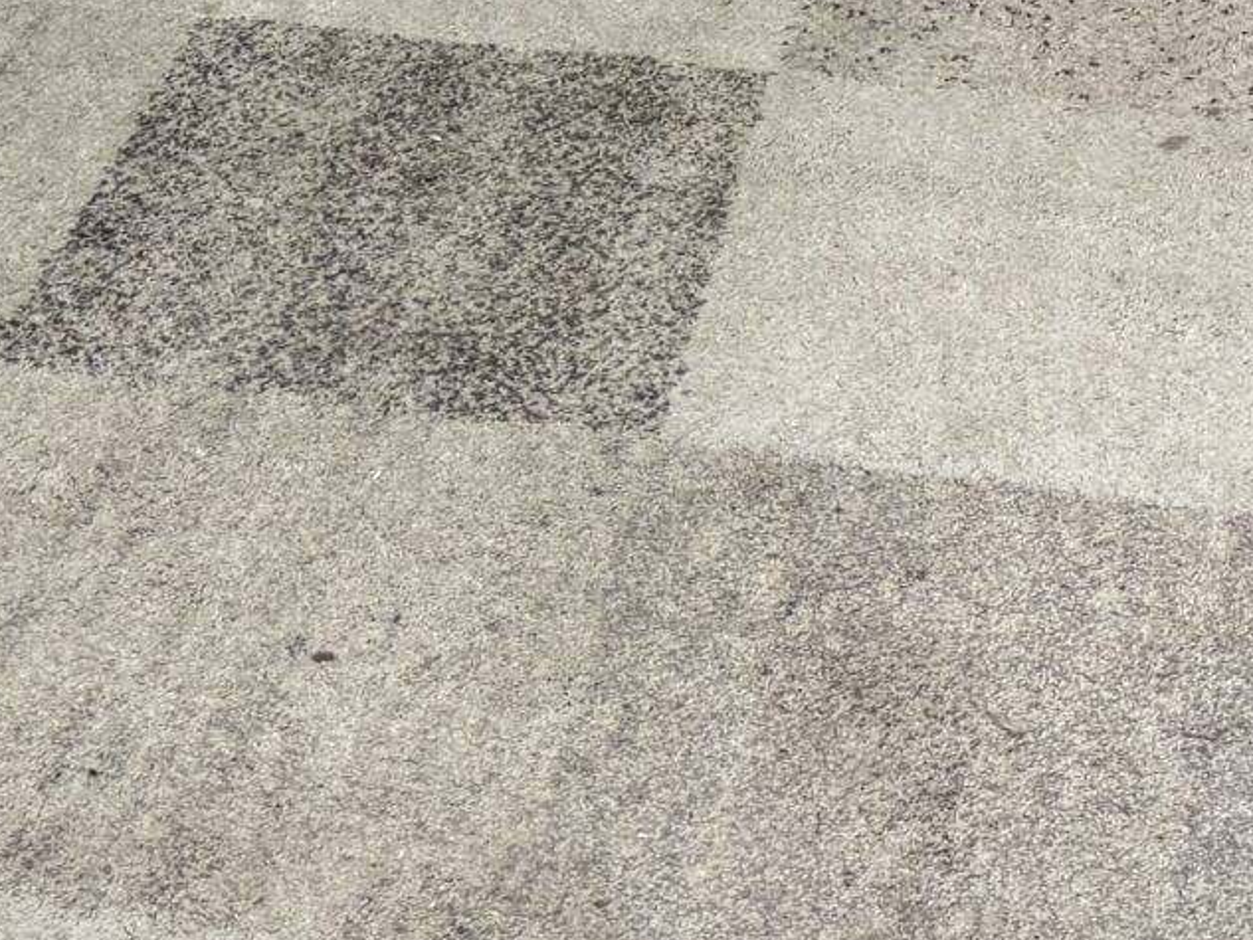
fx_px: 3512
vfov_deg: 14.0
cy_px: -611
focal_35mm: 97
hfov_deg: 20.2
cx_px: 588
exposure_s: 1/50
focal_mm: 6.76
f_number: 1.78
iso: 125
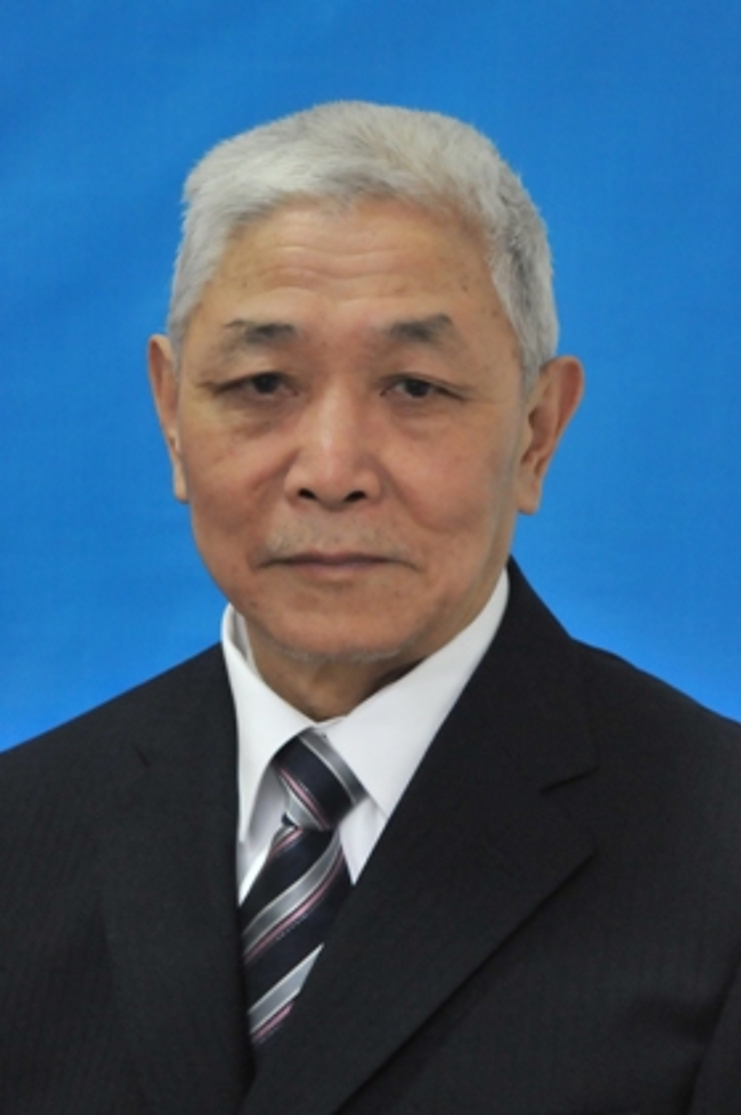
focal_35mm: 90
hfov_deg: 15.2
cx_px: 370
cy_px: 558
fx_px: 2785
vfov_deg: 22.6
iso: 3200
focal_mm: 60
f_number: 8
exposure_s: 1/25
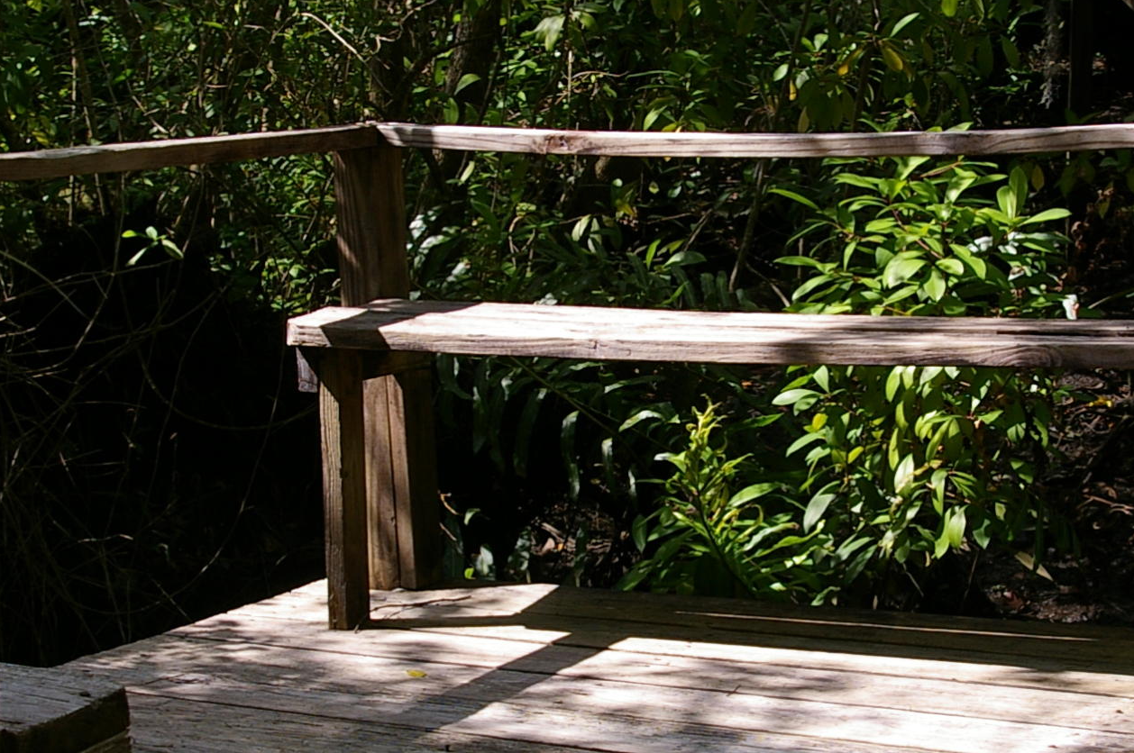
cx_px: 628
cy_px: 383
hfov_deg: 21.9
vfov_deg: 14.7
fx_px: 2926
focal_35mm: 93
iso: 200
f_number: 6.7
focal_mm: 26
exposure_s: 1/180
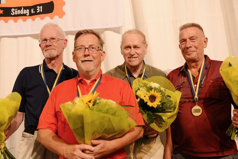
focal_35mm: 45
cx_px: 119
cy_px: 80
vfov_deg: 29.9
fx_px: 297
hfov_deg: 43.6
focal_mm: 45
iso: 1250
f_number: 4
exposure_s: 1/100
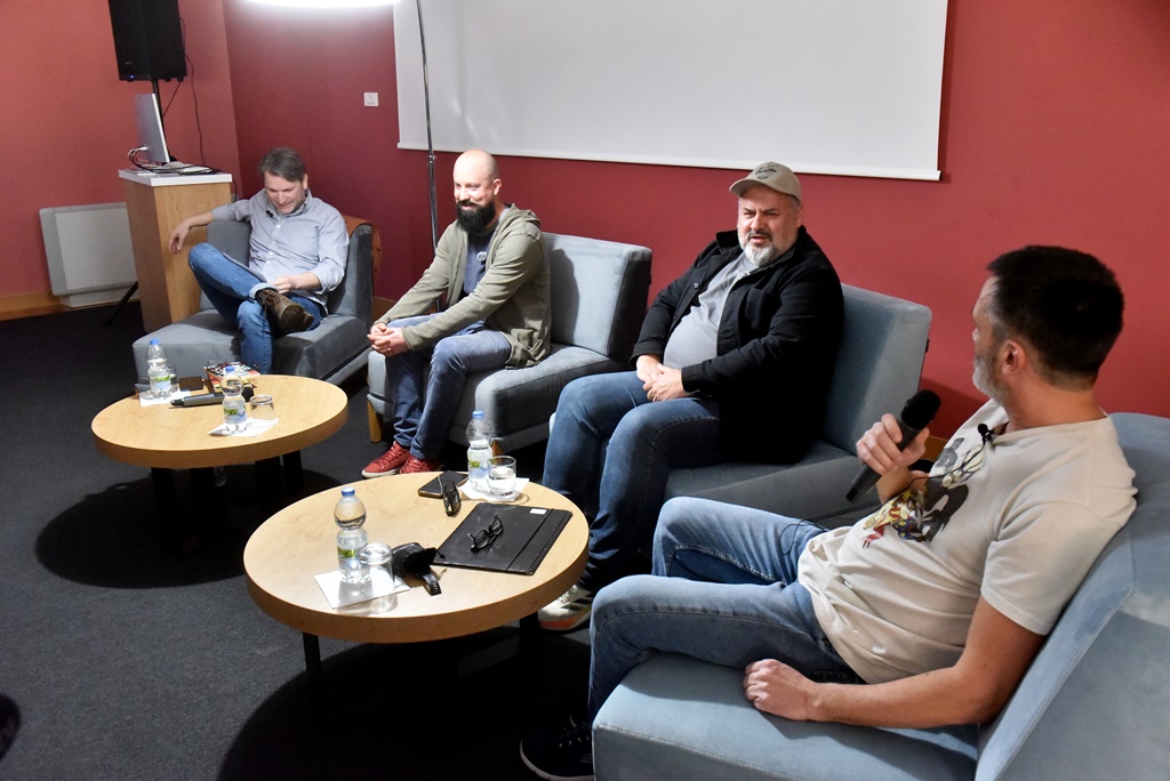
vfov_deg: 42.4
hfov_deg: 60.3
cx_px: 585
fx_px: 1008
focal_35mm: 31
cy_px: 390
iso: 8000
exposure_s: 1/50
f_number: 6.3
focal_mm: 31
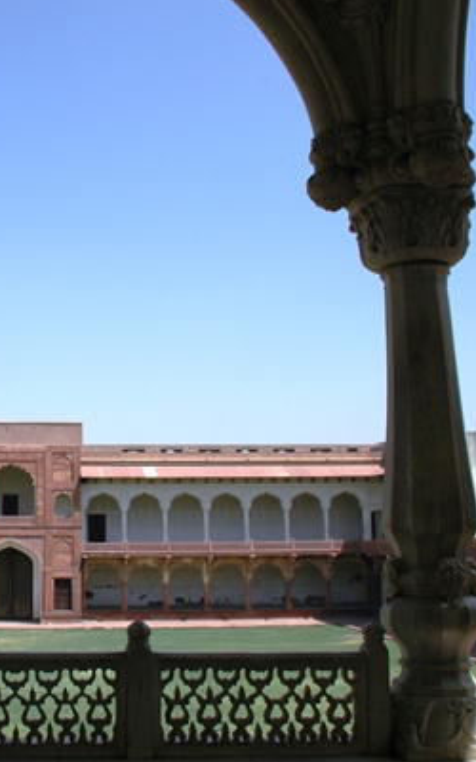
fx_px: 913
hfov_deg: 27.6
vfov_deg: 45.3
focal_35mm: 44
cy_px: 360
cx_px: 6
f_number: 10
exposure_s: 1/400
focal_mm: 18
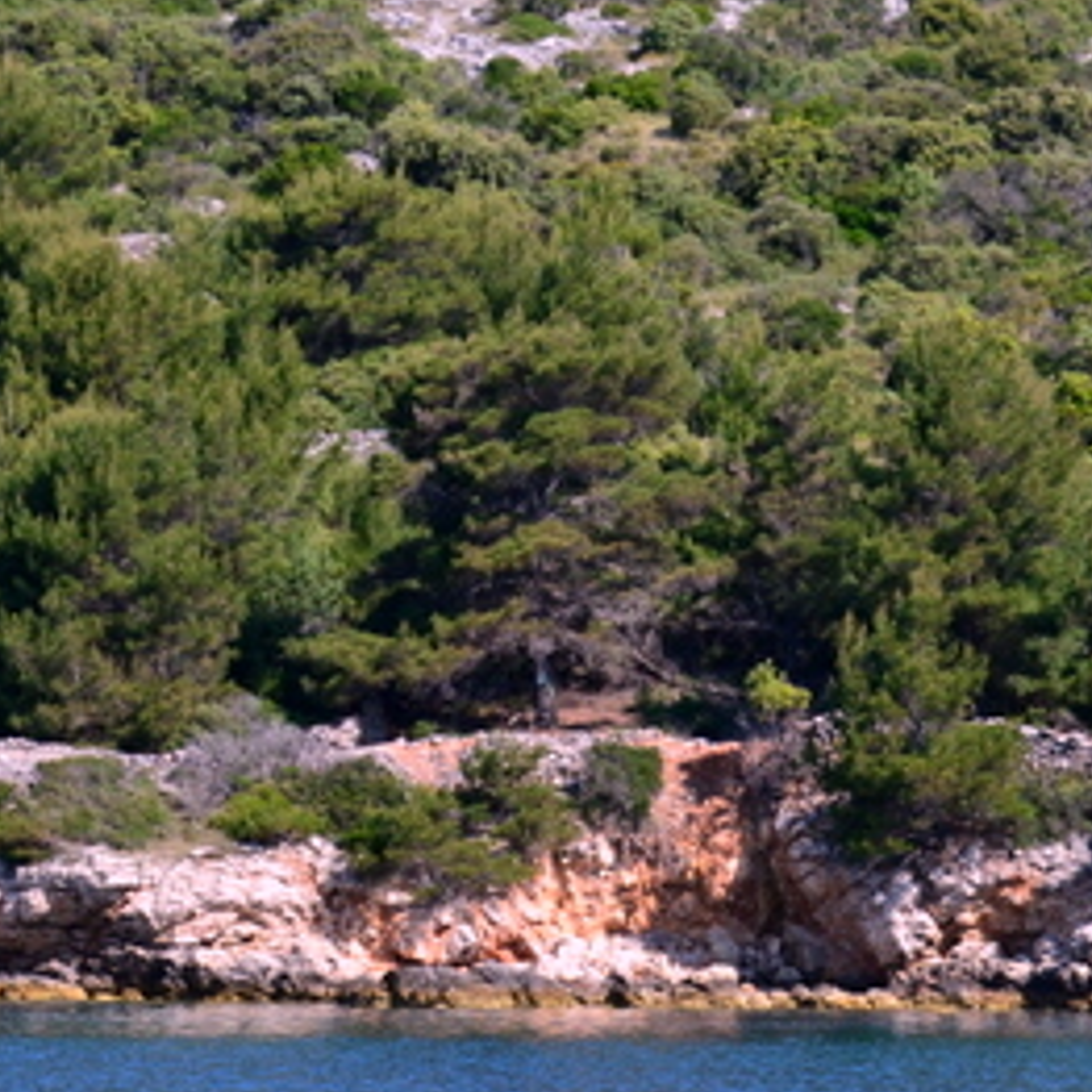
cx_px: 475
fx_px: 7648
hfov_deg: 8.2
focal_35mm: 214
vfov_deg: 8.1
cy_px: 913
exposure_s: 1/320
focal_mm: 55
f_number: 11
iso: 400
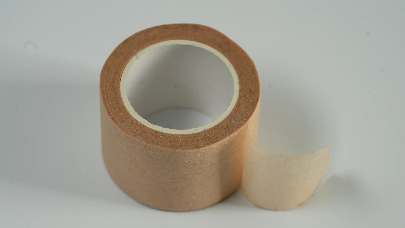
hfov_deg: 12.7
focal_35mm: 169
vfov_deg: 7.2
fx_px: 1815
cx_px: 203
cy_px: 160
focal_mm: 120
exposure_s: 1/125
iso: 100
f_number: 11
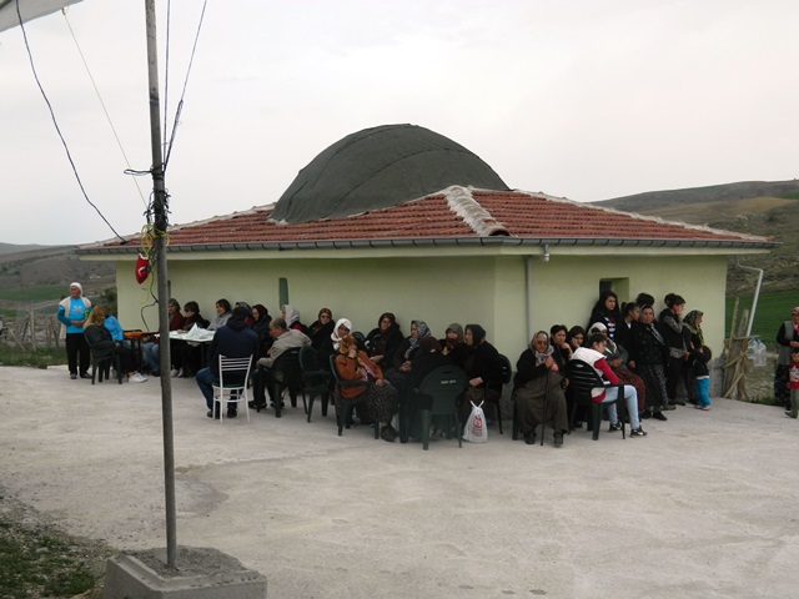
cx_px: 400
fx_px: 946
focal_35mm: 41
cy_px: 300
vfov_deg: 35.1
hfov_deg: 45.8
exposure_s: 1/160
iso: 80
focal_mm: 7.3
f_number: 9.8
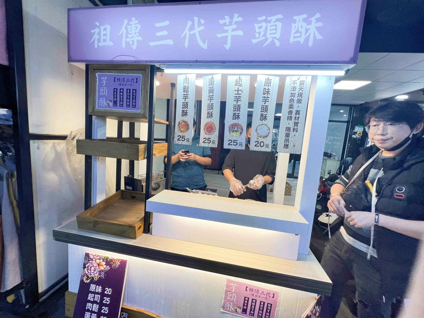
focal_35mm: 13
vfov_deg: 89.9
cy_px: 159
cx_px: 212
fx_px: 159
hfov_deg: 106.2
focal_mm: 1.57
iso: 125
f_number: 1.8
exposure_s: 1/120
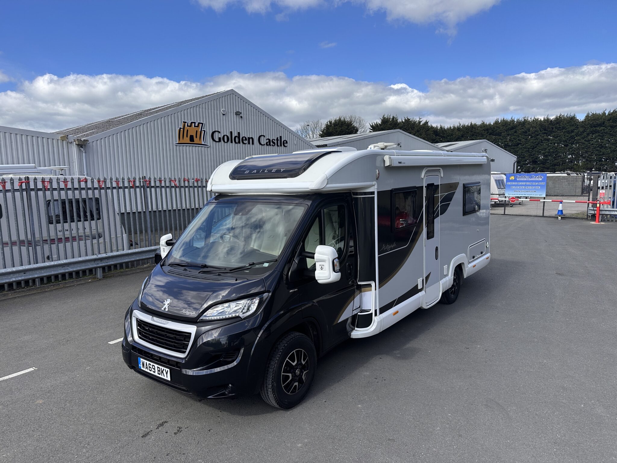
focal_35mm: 24
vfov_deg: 56.8
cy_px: 232
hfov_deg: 71.6
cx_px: 308
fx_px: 428
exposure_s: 1/3247
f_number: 1.78
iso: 80
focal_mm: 6.86
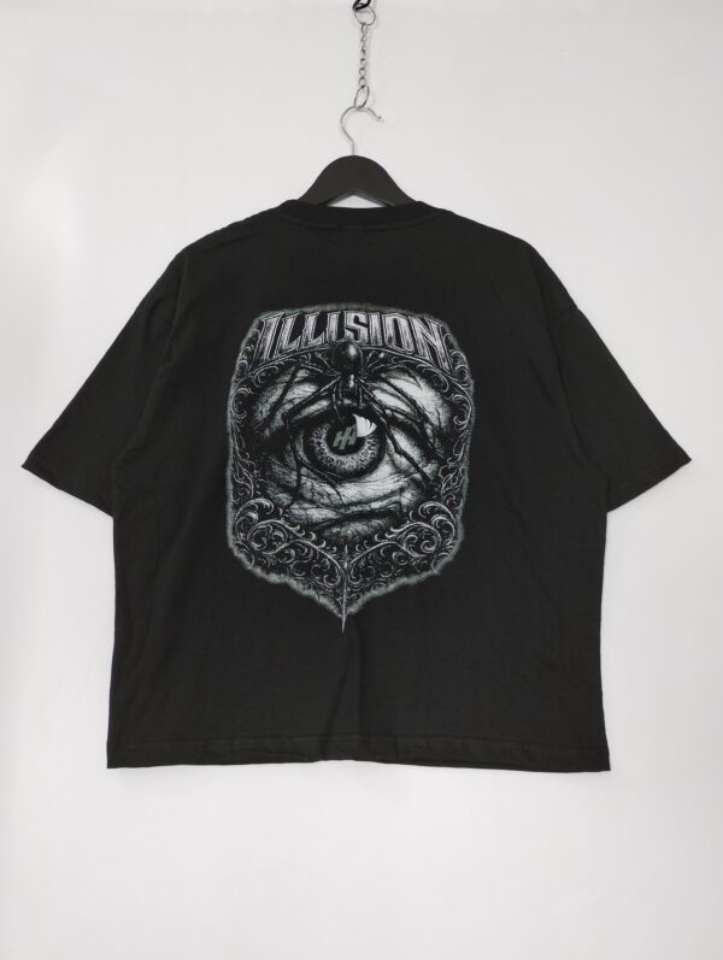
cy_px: 480
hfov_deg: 49.9
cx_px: 362
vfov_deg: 63.4
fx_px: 778
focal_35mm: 28
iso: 100
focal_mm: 4.27
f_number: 1.8
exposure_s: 1/15
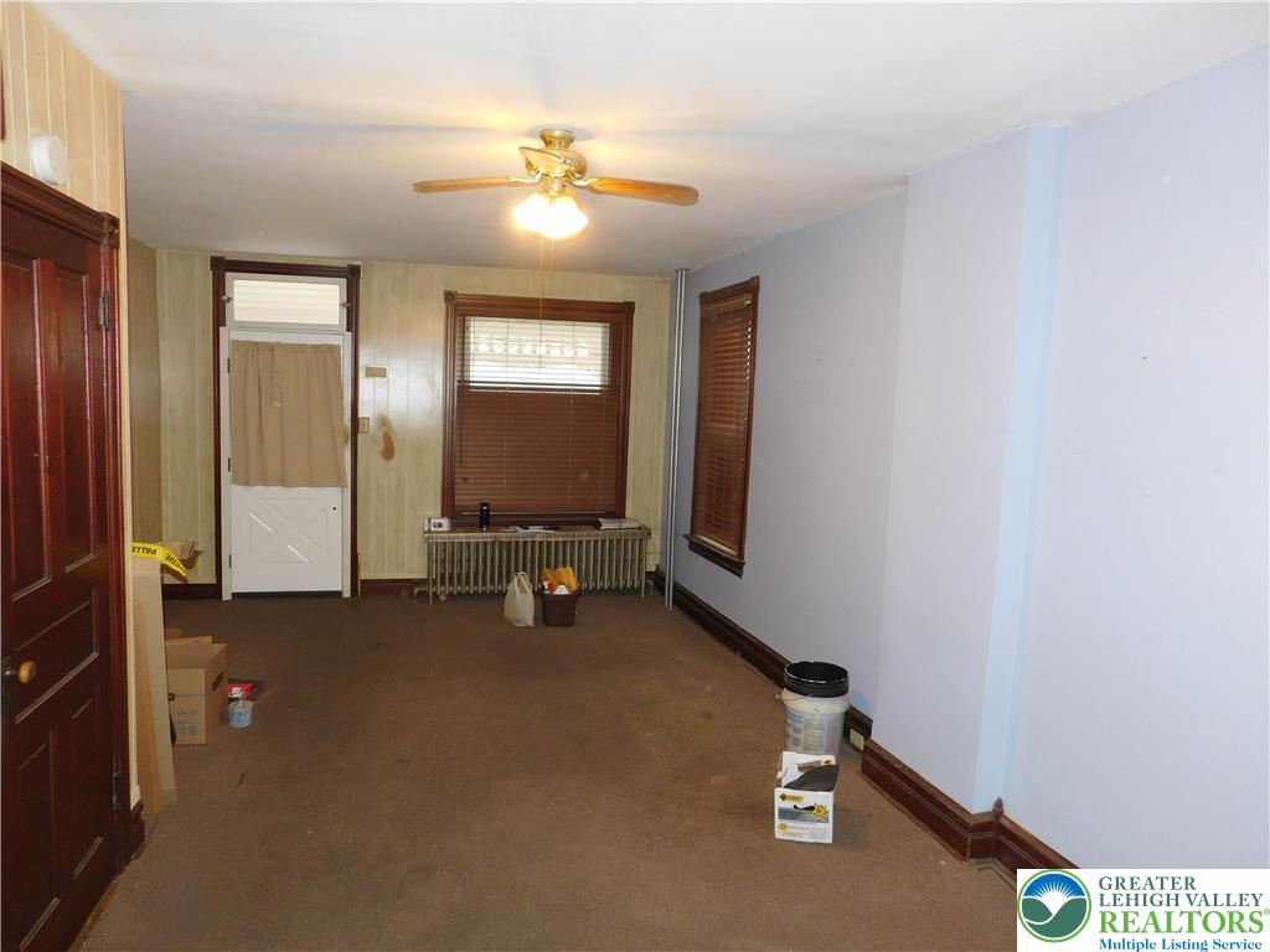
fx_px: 844
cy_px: 476
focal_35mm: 23
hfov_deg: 73.9
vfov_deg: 58.9
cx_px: 635
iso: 220
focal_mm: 4
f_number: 3
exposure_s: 1/30
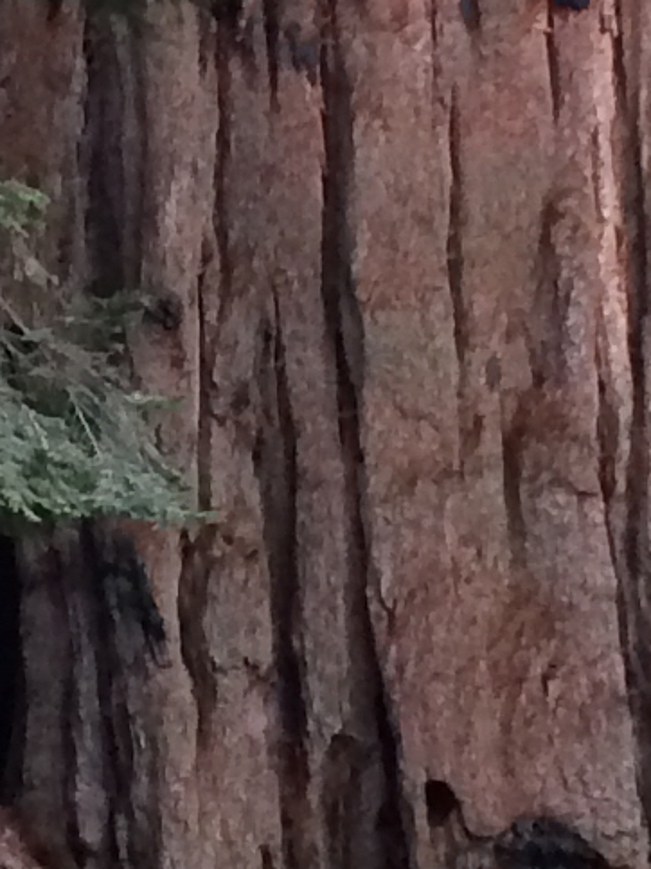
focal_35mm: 196
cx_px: -198
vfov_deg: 10.1
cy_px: 327
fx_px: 4917
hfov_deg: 7.5
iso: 125
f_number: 2.2
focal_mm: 4.15
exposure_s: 1/30
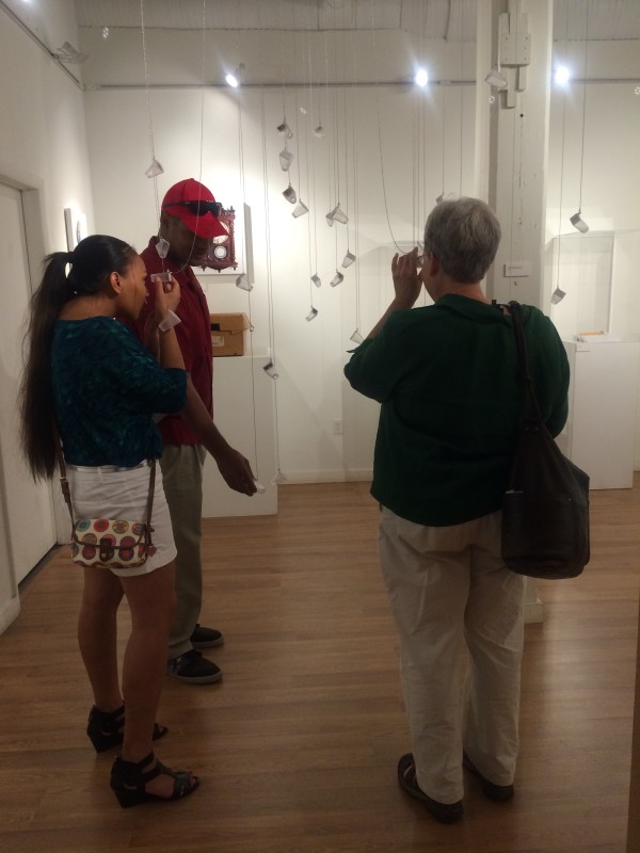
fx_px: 715
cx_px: 320
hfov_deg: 48.2
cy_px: 426
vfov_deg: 61.7
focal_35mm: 29
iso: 64
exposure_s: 1/30
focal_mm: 4.15
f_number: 2.2
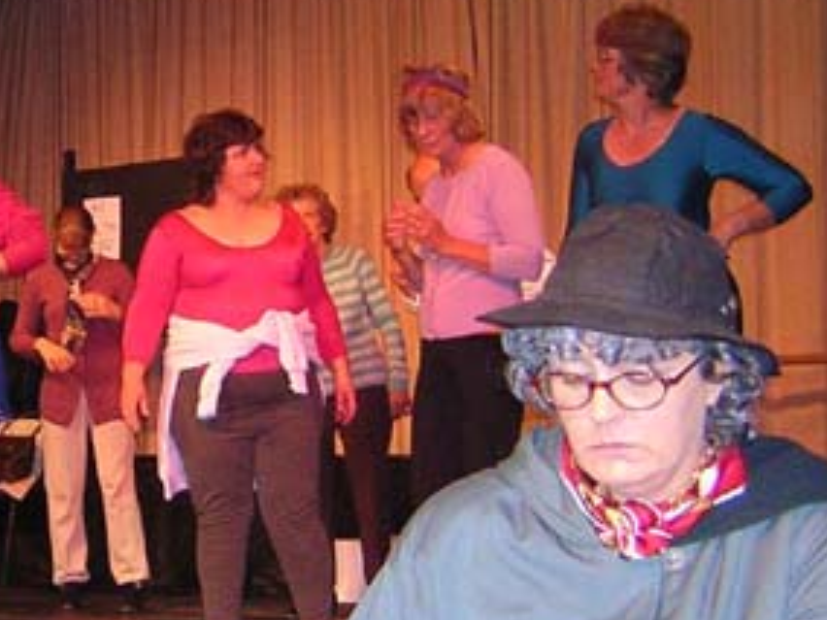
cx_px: 102
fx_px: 1816
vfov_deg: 19.4
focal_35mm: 76
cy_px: 285
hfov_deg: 25.0
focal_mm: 4.7
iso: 390
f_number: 2.6
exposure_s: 1/60.1
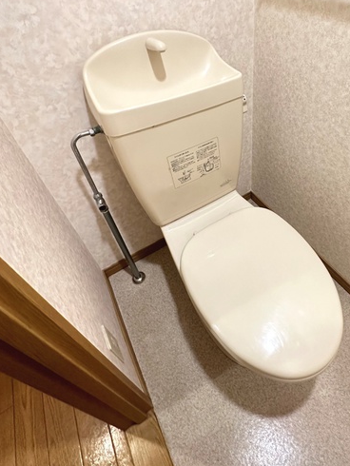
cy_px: 163
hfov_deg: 63.7
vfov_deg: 79.5
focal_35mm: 20
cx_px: 244
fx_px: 269
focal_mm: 2.22
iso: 500
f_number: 2.2
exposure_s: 1/60
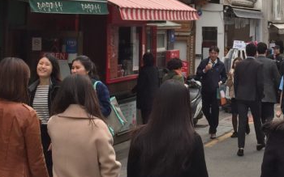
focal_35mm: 90
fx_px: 697
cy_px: 20
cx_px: 205
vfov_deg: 14.4
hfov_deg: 22.9
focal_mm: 4.15
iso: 32
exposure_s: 1/1236
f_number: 2.2
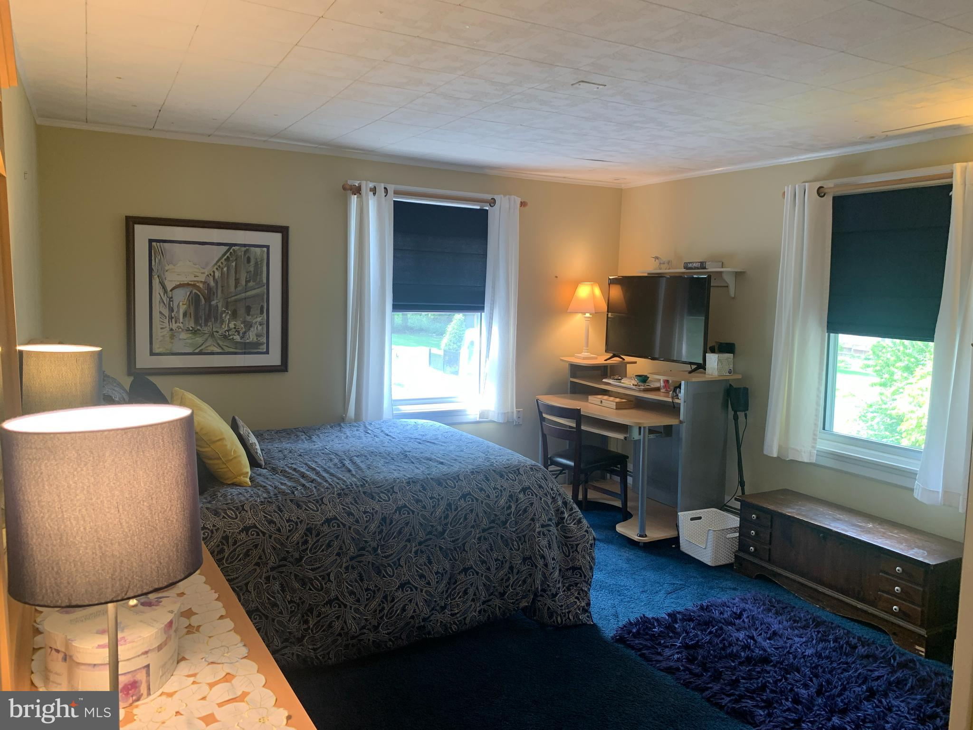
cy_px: 365
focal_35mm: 26
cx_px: 486
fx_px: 731
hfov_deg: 67.3
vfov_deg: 53.1
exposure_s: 1/60
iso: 100
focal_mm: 4.25
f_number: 1.8
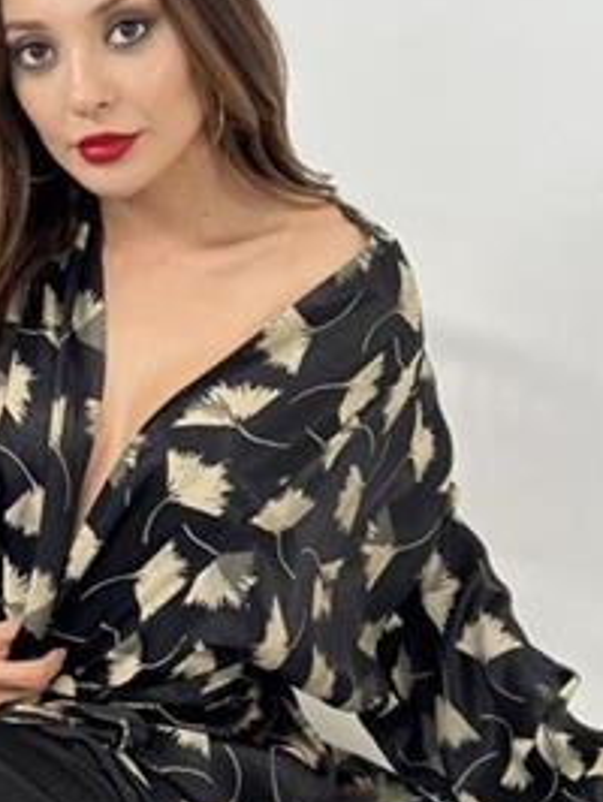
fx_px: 1507
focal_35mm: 65
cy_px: 449
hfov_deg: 22.3
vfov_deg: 29.8
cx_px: 115
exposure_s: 1/100
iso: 40
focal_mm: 5.7
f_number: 1.5
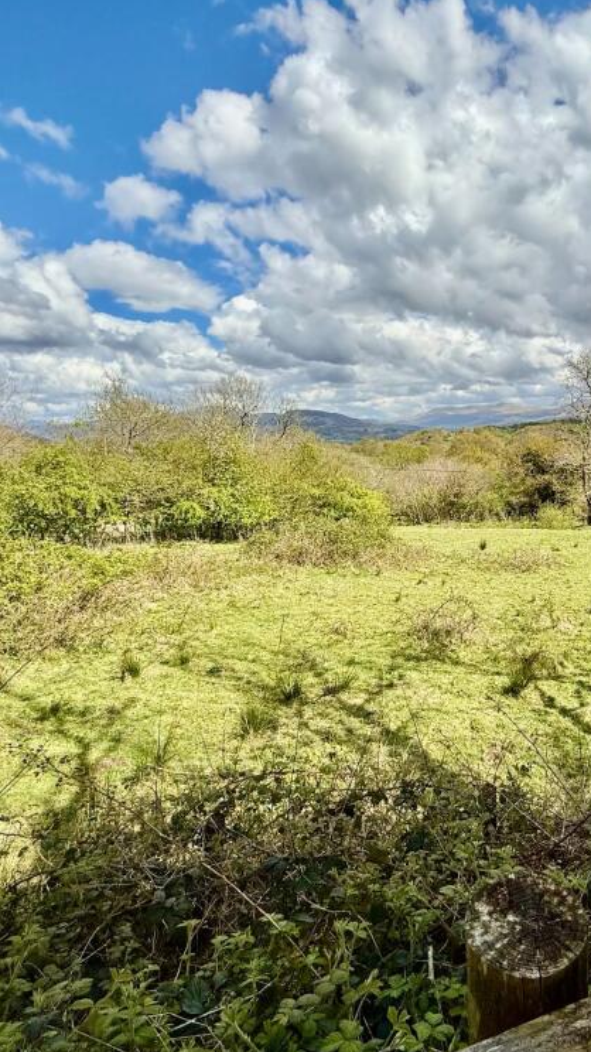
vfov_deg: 83.9
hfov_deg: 49.5
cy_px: 516
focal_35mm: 21
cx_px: 496
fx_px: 586
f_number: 2.2
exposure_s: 1/1848
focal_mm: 2.22
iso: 50
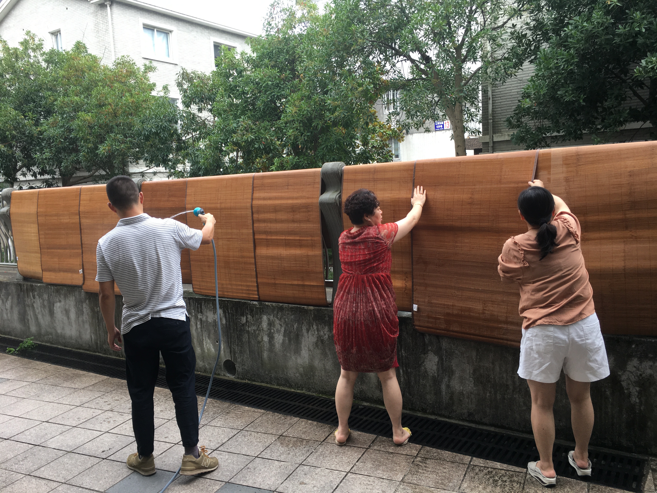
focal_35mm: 29
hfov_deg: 61.7
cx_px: 328
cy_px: 246
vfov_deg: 48.2
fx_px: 550
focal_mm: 4.15
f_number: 2.2
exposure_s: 1/100
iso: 25
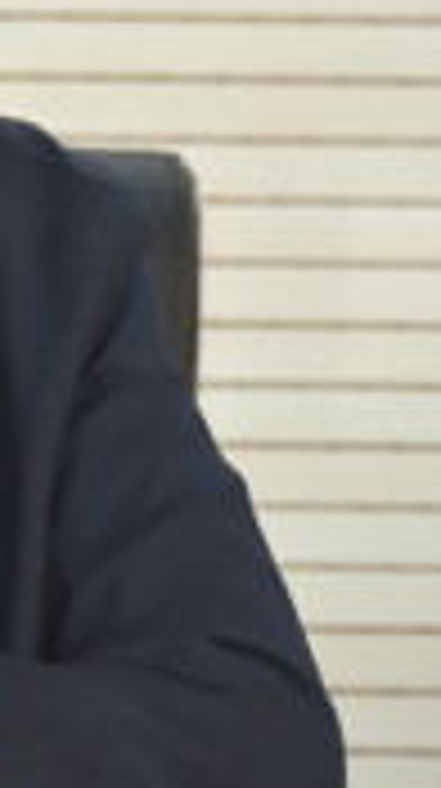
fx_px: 11890
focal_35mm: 570
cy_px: 232
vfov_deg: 3.8
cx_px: -351
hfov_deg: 2.1
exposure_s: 1/60
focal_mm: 190
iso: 2200
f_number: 5.6
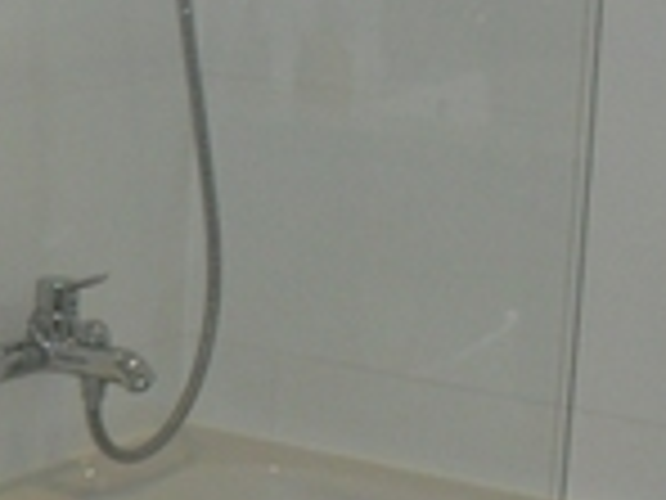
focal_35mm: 143
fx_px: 2751
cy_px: 374
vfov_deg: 10.4
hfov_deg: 13.1
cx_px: -313
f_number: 3.1
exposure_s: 1/125
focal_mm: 6.3
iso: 100
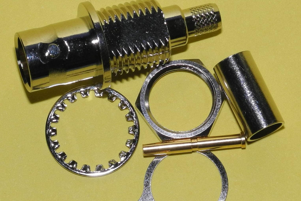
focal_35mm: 156
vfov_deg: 8.8
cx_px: 151
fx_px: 1304
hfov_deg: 13.2
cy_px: 103
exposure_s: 1/30
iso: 100
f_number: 7.1
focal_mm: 25.4
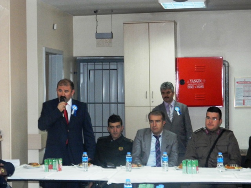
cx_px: 126
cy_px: 94
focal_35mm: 84
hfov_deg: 23.3
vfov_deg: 17.6
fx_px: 609
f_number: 4.2
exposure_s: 1/50
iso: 800
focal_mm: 15.1
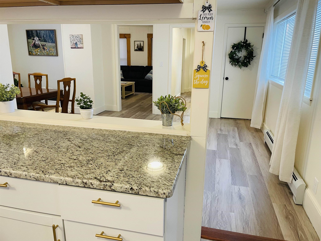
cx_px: 160
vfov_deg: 53.1
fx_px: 241
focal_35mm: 26
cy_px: 120
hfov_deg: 67.3
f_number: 1.6
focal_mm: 4.2
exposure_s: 1/60
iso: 125
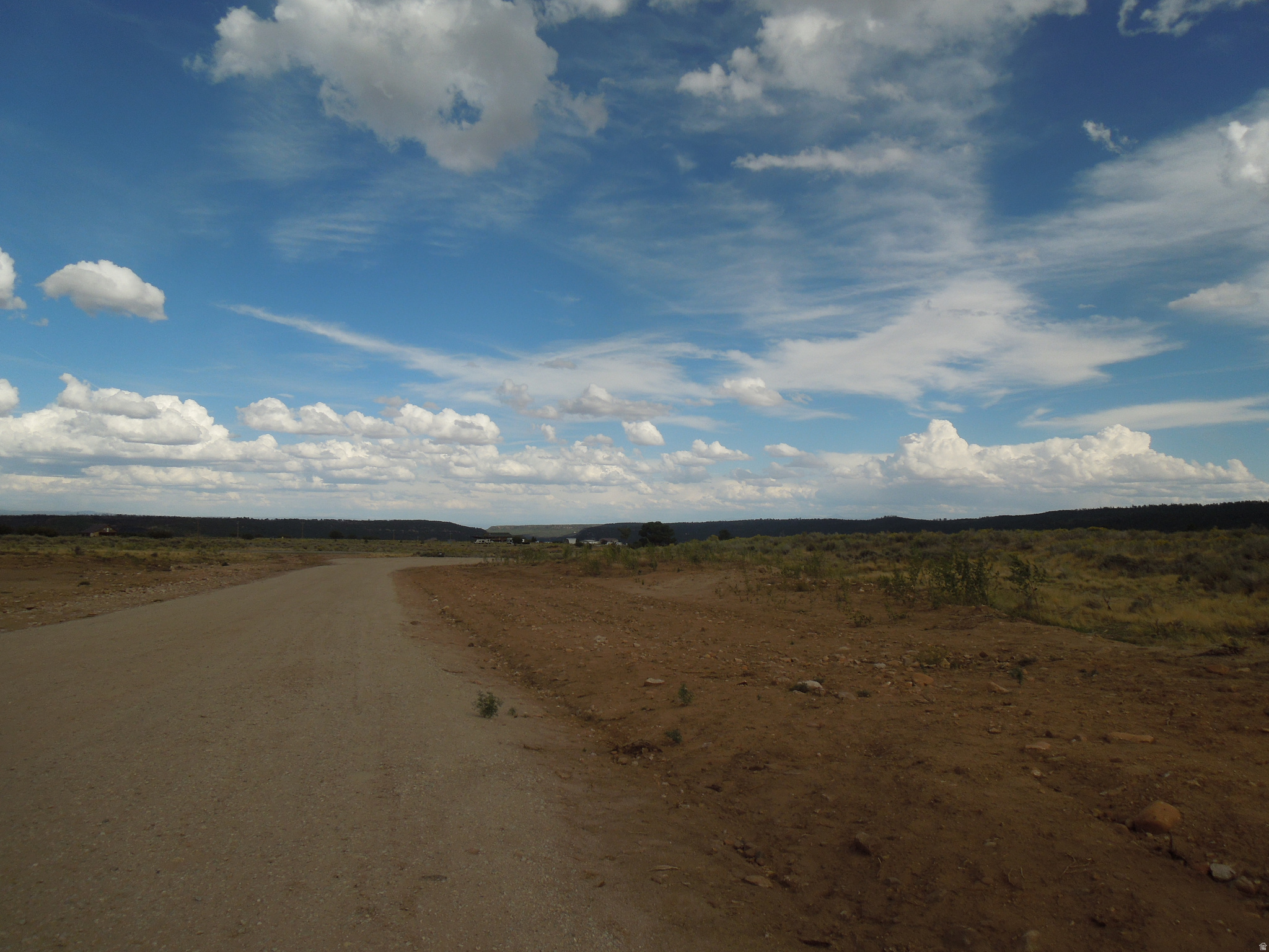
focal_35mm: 25
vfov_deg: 54.9
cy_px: 476
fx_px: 916
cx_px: 634
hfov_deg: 69.4
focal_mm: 4.5
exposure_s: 1/640
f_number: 6.6
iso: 100
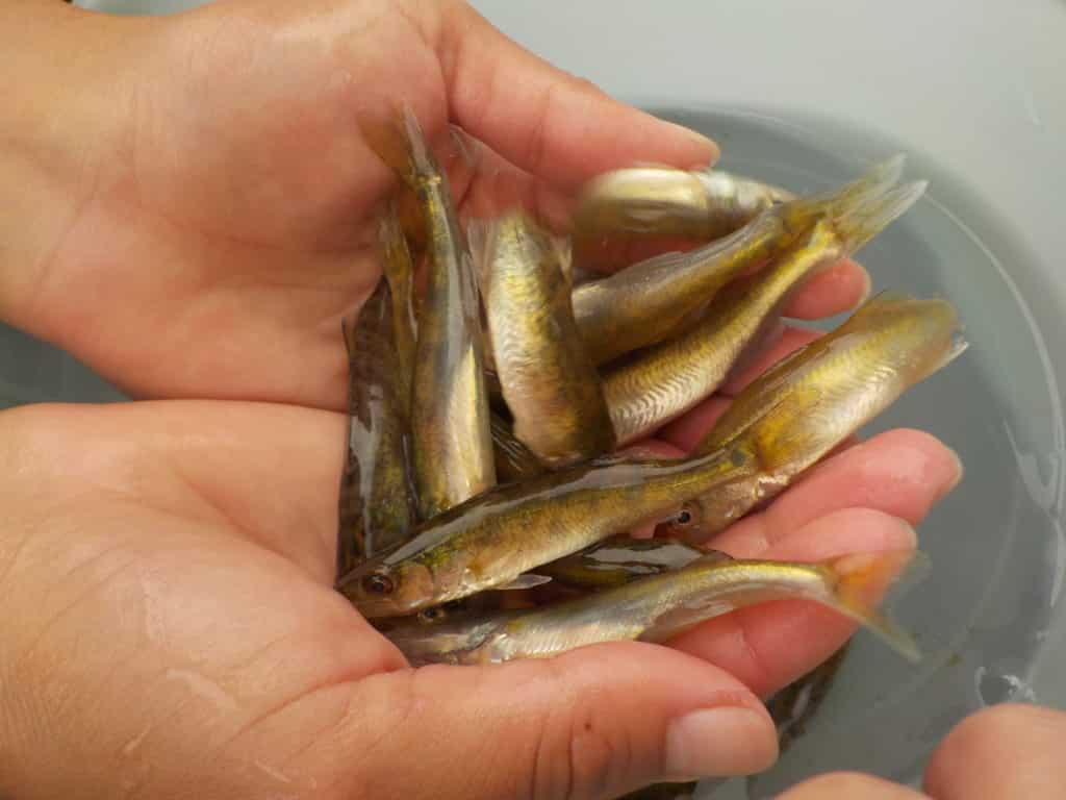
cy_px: 400
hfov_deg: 60.0
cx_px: 533
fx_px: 924
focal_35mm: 30
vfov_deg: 46.8
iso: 125
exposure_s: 1/250
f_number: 3.3
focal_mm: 4.1
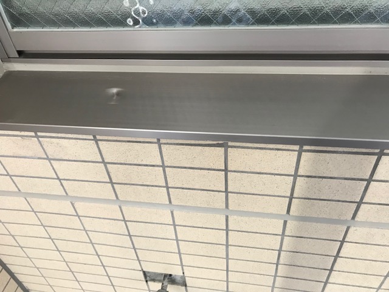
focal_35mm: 28
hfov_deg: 63.4
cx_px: 194
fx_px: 315
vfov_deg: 49.7
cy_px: 146
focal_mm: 3.99
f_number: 1.8
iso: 40
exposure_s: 1/15
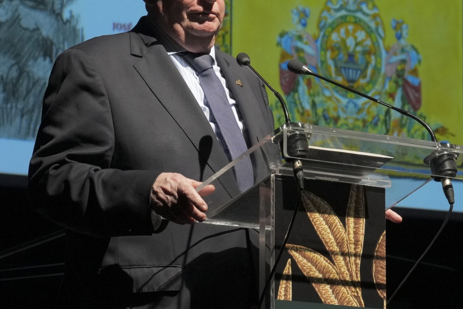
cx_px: 278
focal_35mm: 163
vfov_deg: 8.4
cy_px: 121
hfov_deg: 12.6
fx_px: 2096
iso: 2000
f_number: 5.6
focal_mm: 70
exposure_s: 1/160
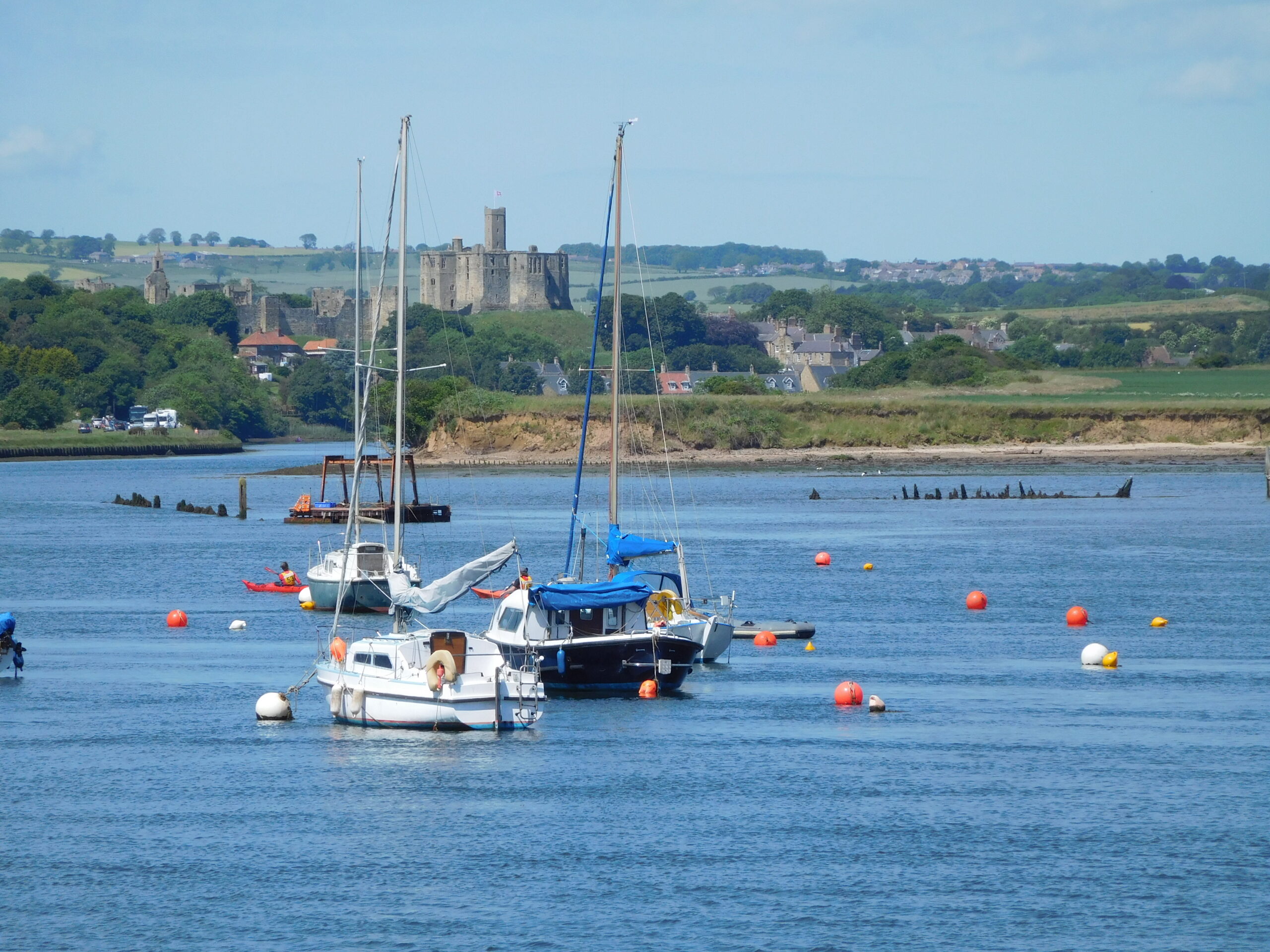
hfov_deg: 7.9
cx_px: 635
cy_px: 476
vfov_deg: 5.9
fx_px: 9172
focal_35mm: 250
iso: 125
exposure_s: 1/640
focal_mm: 44.6
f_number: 5.7
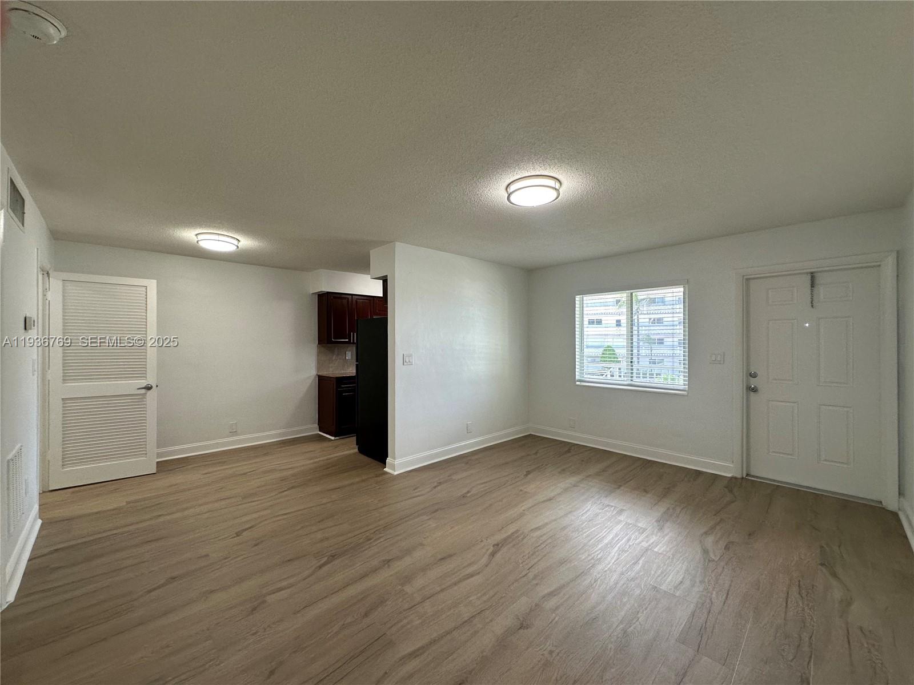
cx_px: 457
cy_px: 342
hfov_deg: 102.1
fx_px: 370
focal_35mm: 14
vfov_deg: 85.7
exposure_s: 1/120
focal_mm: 2.22
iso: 100
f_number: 2.2
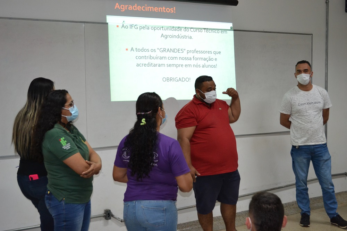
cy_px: 116
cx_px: 174
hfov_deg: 37.9
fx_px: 506
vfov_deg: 25.7
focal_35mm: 52
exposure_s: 1/60
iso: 1250
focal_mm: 35
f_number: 5
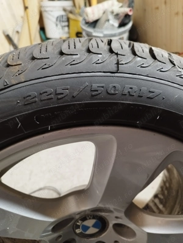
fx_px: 169
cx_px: 92
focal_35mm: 24
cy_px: 122
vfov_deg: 71.6
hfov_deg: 56.8
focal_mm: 5.89
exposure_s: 1/25
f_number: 1.89
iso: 520
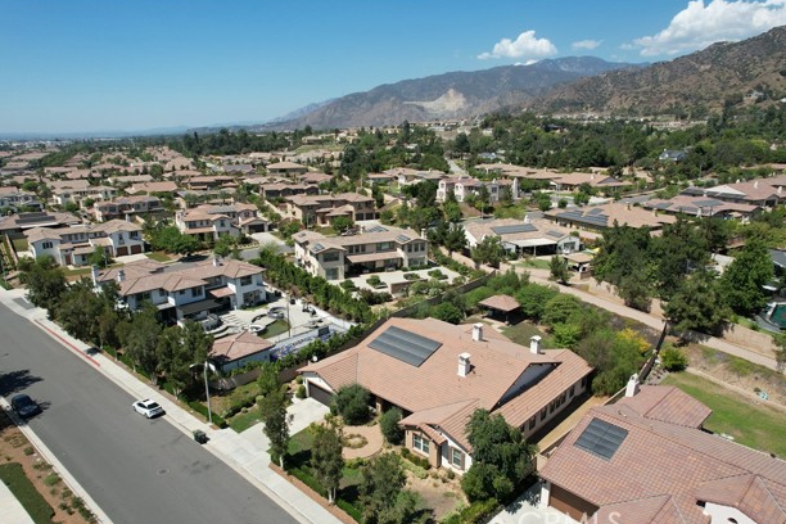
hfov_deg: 76.1
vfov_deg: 55.1
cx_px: 392
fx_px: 502
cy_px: 268
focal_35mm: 23
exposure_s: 1/2000
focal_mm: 8.38
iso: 110
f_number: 2.8
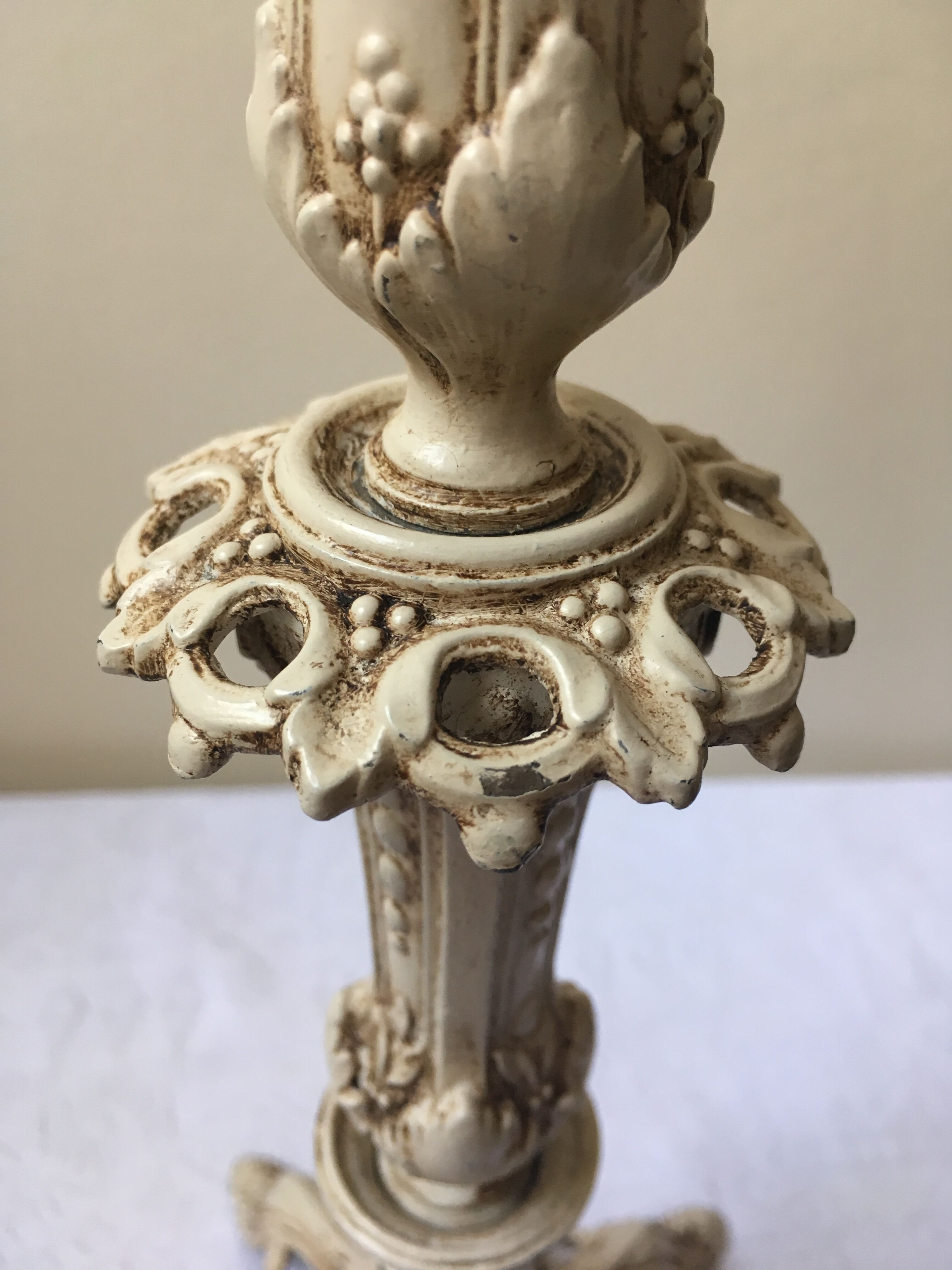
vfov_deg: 61.7
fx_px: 1063
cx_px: 476
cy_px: 635
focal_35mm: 29
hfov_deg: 48.2
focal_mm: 4.15
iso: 100
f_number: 2.2
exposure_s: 1/33
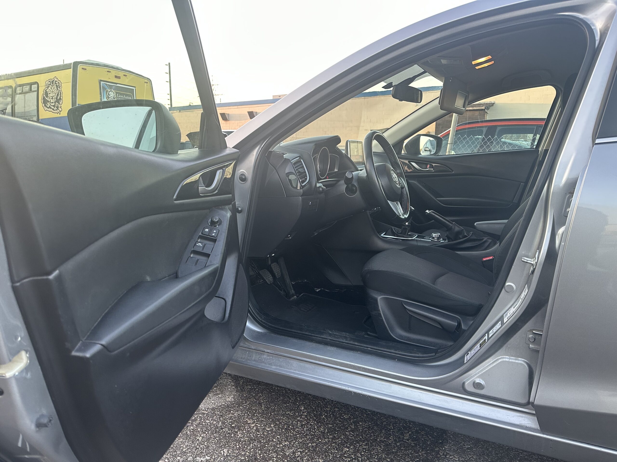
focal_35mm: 24
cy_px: 231
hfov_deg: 71.6
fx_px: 428
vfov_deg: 56.8
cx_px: 308
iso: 250
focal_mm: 6.86
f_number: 1.78
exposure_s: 1/114
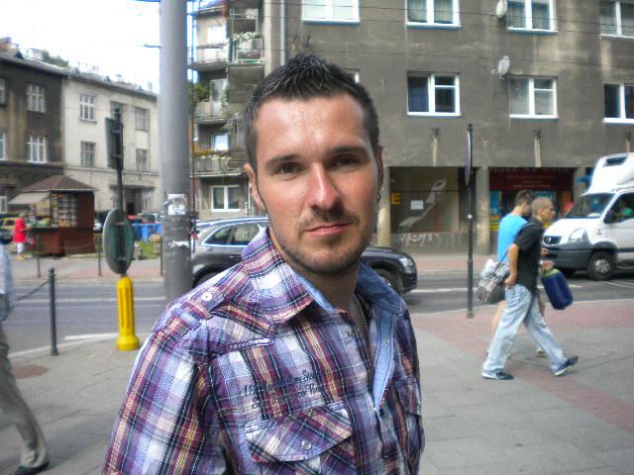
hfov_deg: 52.6
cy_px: 238
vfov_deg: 40.7
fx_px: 641
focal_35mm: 35
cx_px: 317
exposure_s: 1/417
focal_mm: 6.3
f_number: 3.1
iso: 115
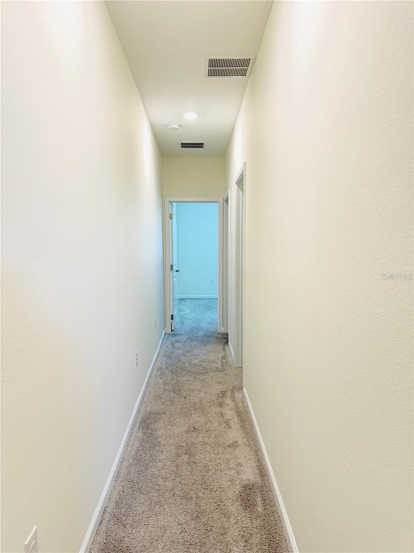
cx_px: 207
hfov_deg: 56.8
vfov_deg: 71.6
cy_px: 276
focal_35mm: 24
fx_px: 383
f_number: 1.78
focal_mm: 6.76
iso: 160
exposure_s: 1/120
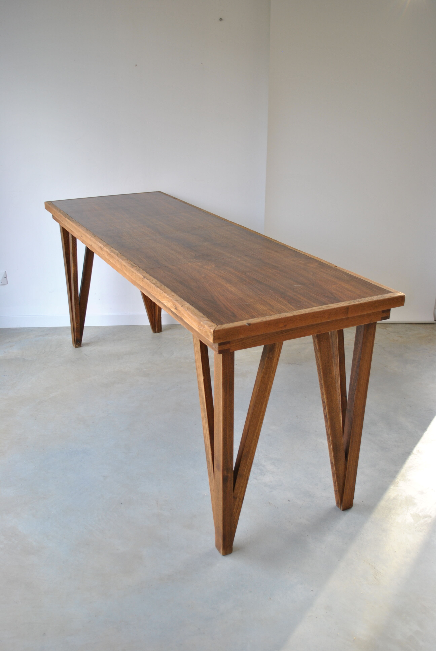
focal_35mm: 33
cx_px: 218
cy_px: 326
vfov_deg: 57.2
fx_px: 598
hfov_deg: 40.1
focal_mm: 22
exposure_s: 1/20
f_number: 4
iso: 200
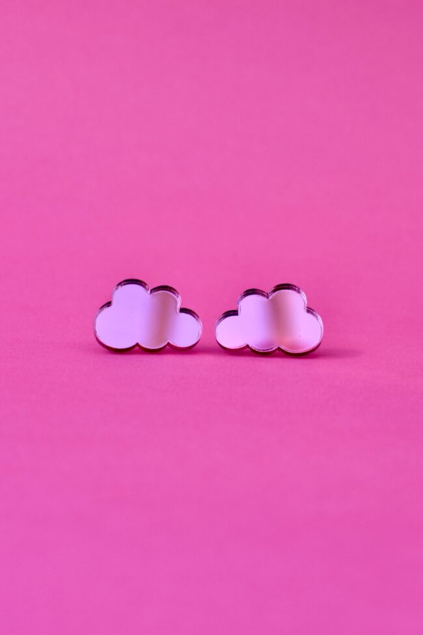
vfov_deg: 28.8
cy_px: 318
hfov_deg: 19.5
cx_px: 212
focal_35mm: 70
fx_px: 1234
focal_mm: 35
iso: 200
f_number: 7.1
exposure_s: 1/250
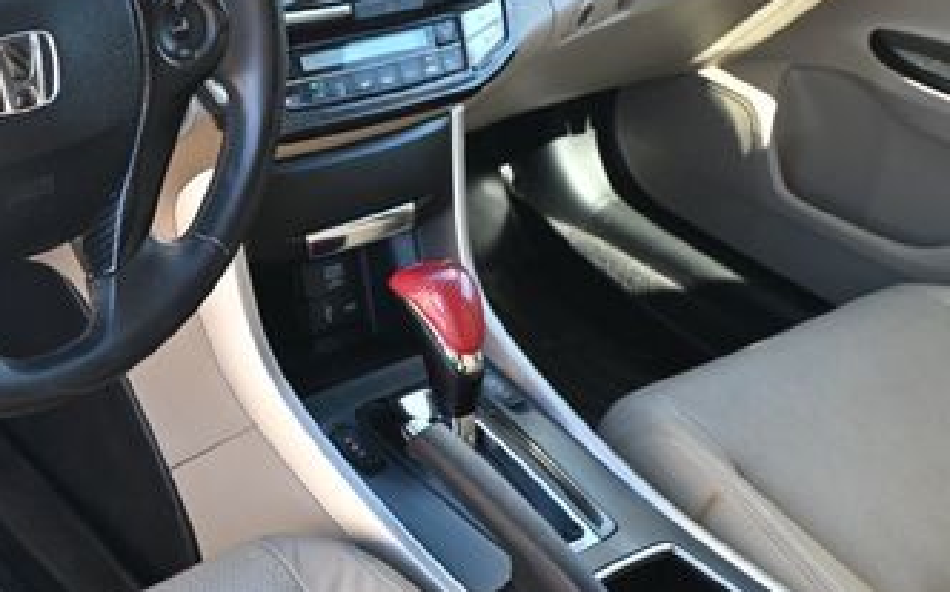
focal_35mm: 60
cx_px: 80
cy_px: 209
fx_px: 1565
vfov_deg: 21.4
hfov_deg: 32.0
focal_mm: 20.5
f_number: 3.8
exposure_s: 1/160
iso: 400
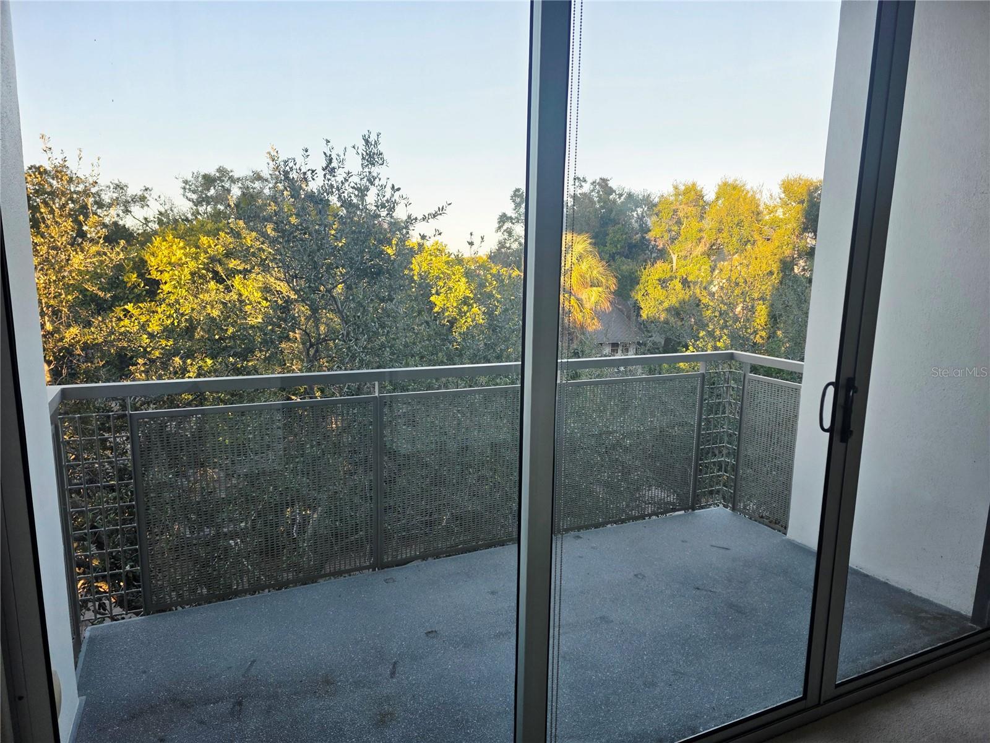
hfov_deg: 73.9
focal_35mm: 23
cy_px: 372
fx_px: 658
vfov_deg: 58.9
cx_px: 495
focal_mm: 6.3
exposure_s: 1/1429
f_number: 1.7
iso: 80
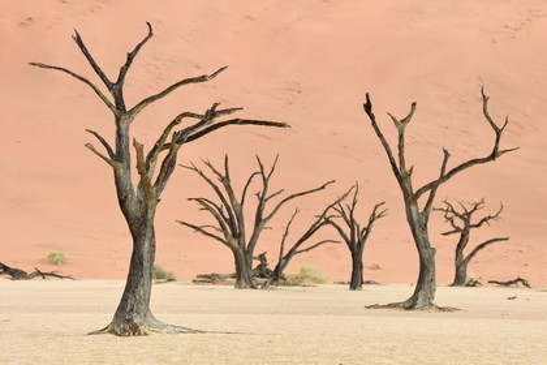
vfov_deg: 8.6
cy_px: 182
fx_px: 2431
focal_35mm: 160
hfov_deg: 12.8
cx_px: 274
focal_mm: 160
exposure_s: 1/80
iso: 100
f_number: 8
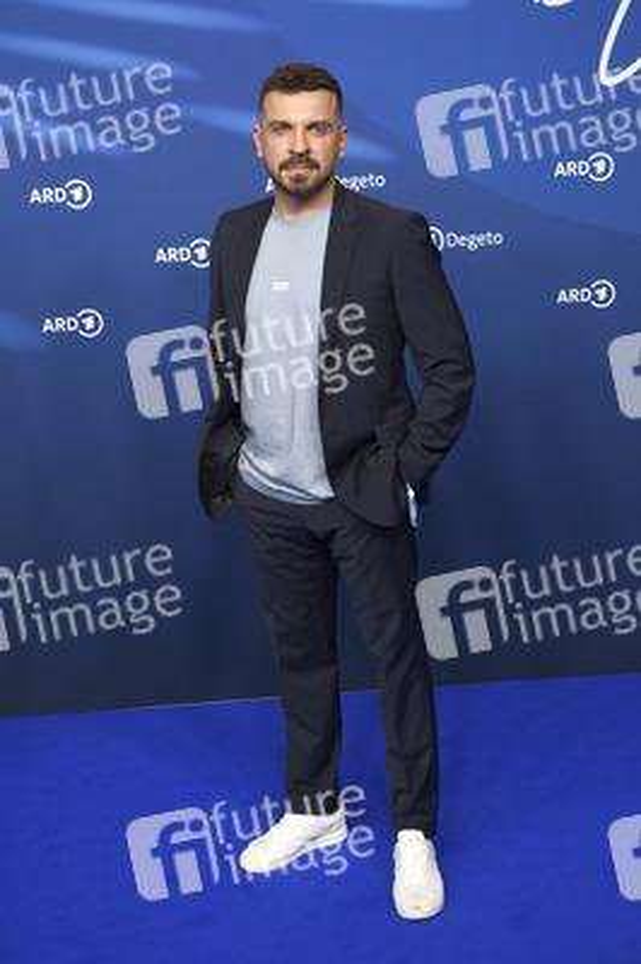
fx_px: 1605
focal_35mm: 60
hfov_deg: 22.6
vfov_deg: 33.4
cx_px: 320
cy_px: 482
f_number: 4
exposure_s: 1/320
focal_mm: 60
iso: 800
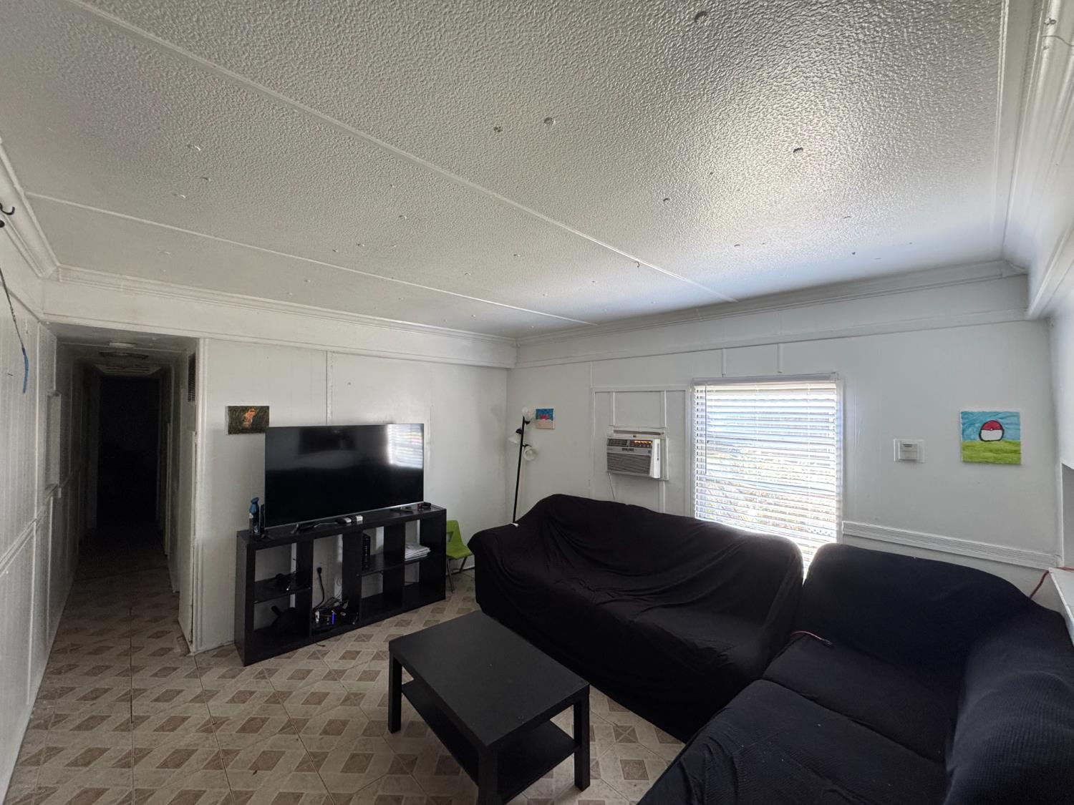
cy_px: 402
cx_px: 537
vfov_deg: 85.7
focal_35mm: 14
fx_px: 434
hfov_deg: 102.1
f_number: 2.2
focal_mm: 2.22
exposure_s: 1/99
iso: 320
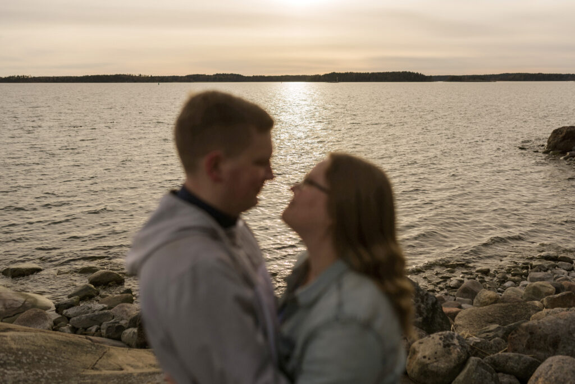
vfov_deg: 37.9
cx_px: 288
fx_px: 559
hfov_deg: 54.4
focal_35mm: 35
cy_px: 192
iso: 110
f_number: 2.5
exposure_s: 1/4000
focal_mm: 35
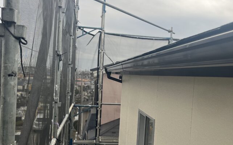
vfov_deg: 29.1
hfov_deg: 45.0
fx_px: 279
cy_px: 95
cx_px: 139
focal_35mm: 44
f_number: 1.6
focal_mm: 5.1
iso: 50
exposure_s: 1/550
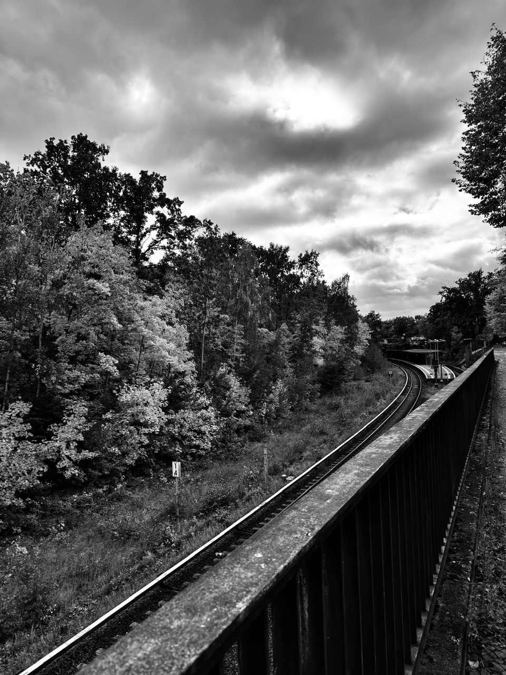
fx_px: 468
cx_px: 253
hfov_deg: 56.8
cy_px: 338
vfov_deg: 71.6
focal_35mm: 24
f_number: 1.78
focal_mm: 6.76
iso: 64
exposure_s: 1/4464
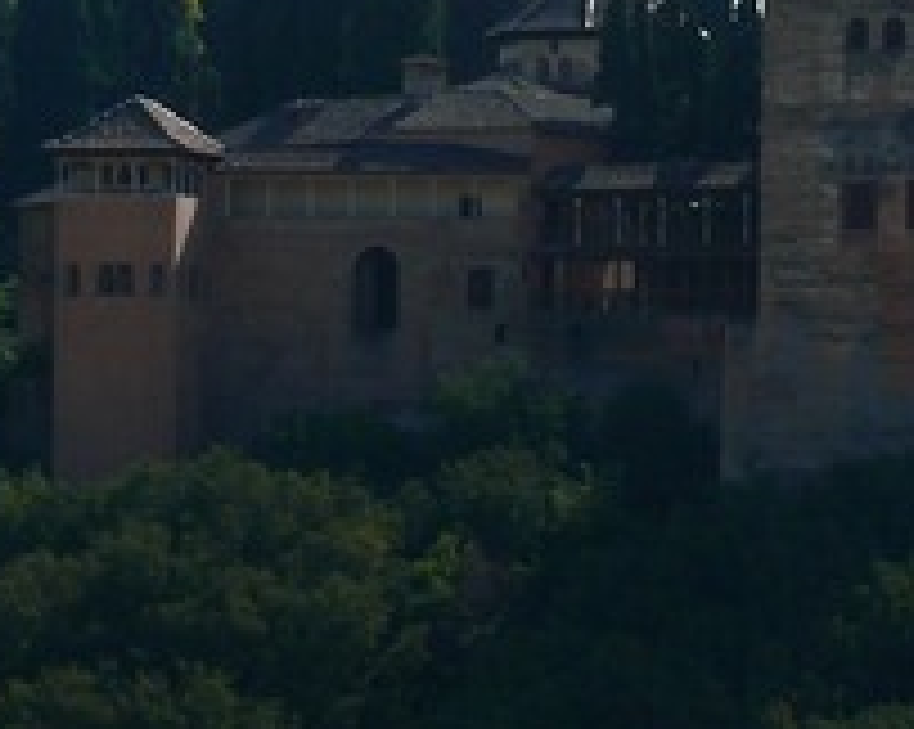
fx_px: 8378
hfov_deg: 6.2
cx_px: 1477
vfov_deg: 5.0
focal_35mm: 310
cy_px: 112
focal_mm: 18.2
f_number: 5.6
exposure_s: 1/250
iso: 100
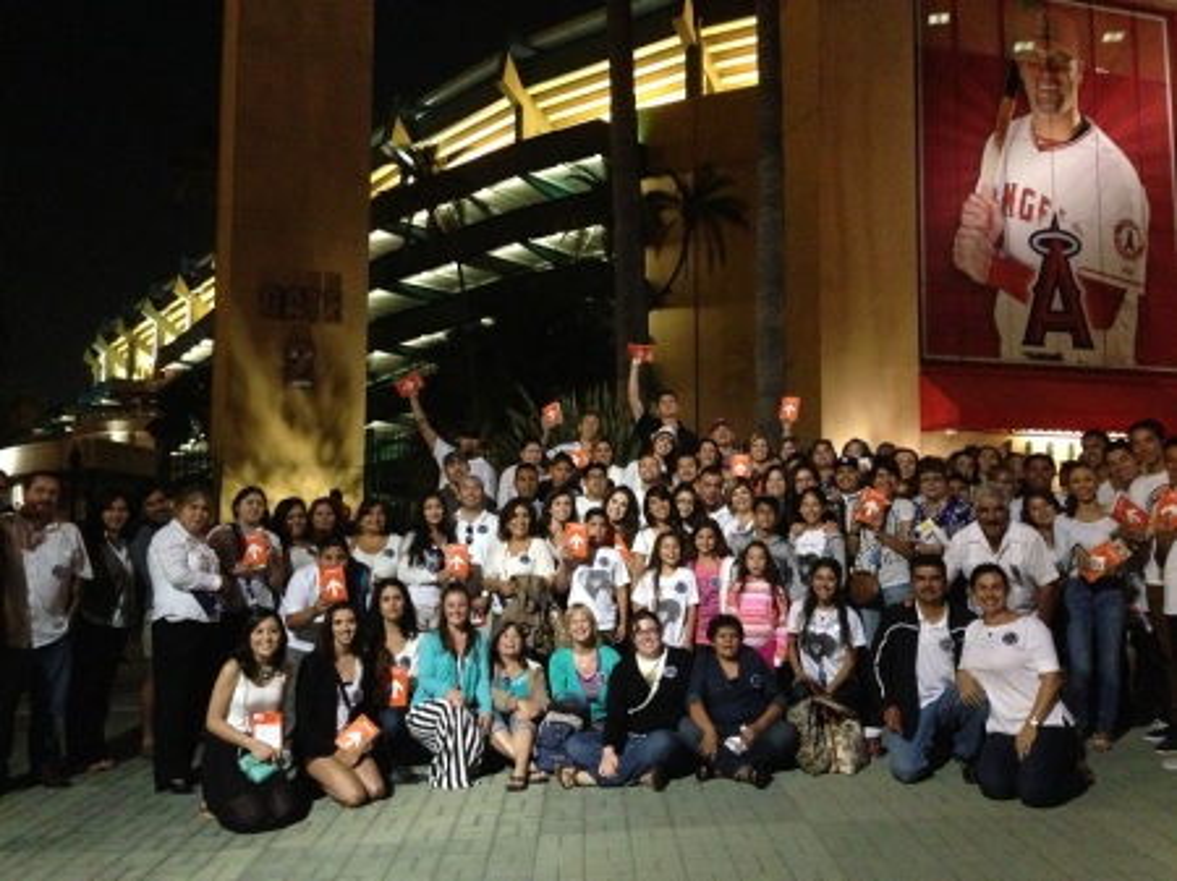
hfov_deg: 55.4
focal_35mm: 33
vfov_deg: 42.9
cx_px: 588
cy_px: 440
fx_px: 1121
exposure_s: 1/15
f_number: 2.4
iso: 800
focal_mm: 4.13
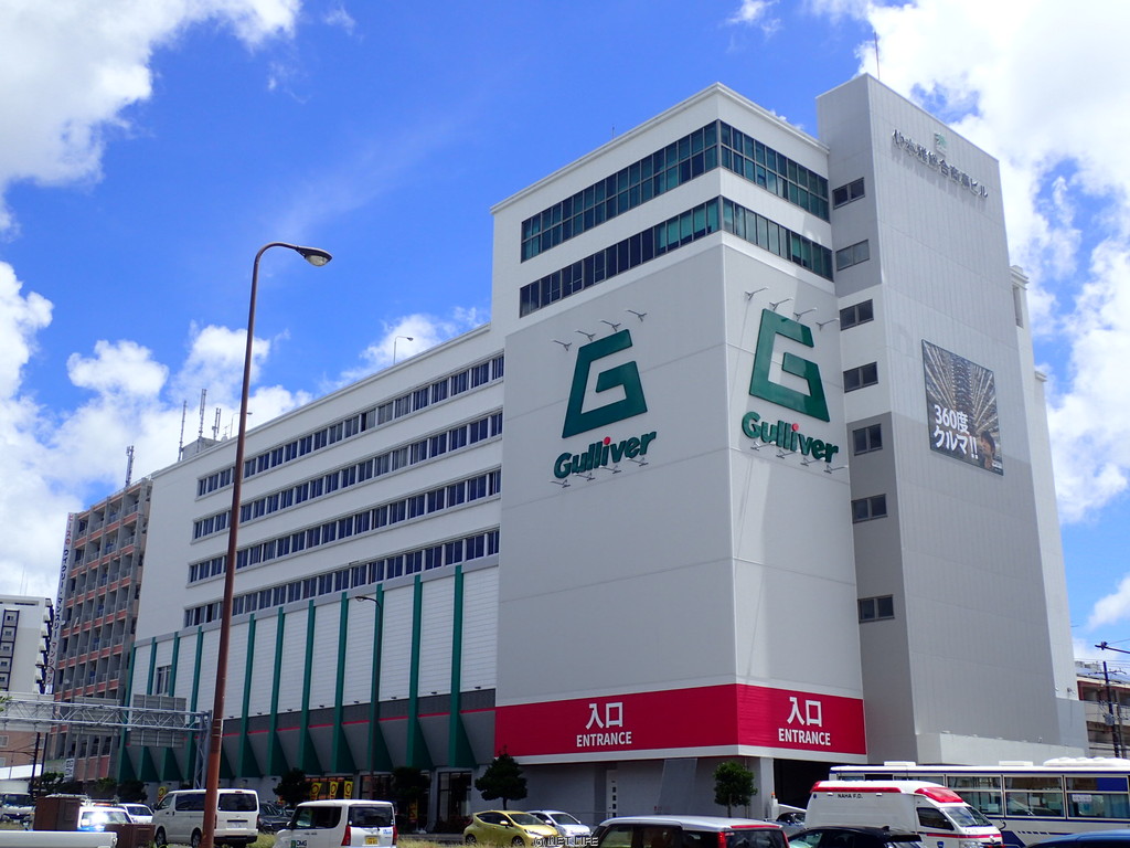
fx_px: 1240
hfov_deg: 49.0
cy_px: 424
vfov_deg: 37.7
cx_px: 565
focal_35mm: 38
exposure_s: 1/1000
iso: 100
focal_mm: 6.86
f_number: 3.5
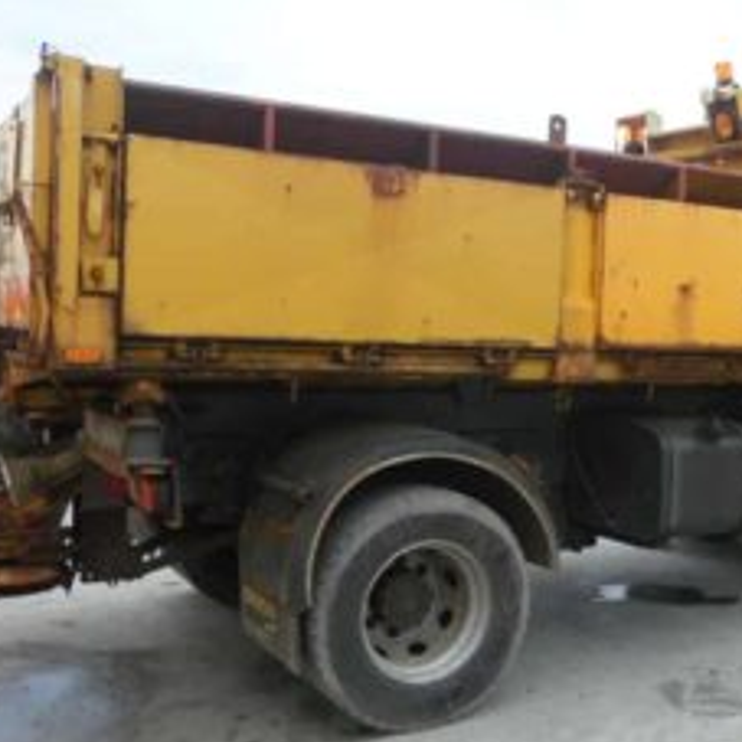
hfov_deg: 39.3
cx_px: 526
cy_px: 369
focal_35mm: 42
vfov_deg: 40.0
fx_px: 1019
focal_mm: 4.9
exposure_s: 1/500
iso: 80
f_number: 3.5
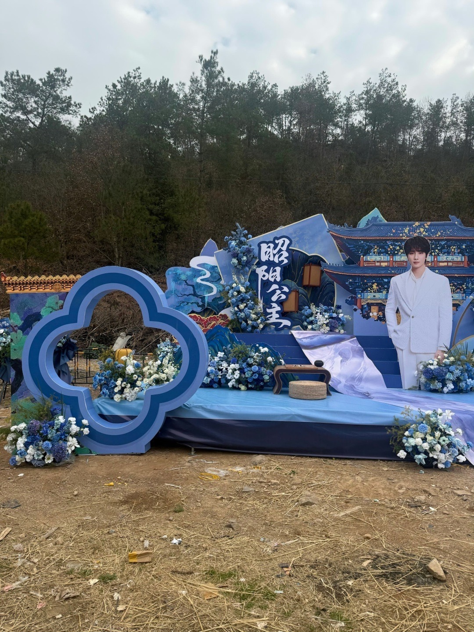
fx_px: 438
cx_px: 237
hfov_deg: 56.8
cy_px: 316
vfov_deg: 71.6
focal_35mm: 24
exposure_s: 1/1122
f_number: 1.78
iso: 80
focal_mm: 6.76
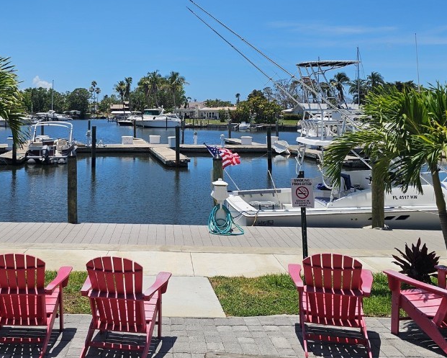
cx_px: 151
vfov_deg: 39.5
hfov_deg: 48.3
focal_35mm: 37
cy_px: 109
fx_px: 490
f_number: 1.7
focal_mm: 6.3
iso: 10
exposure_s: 1/1307
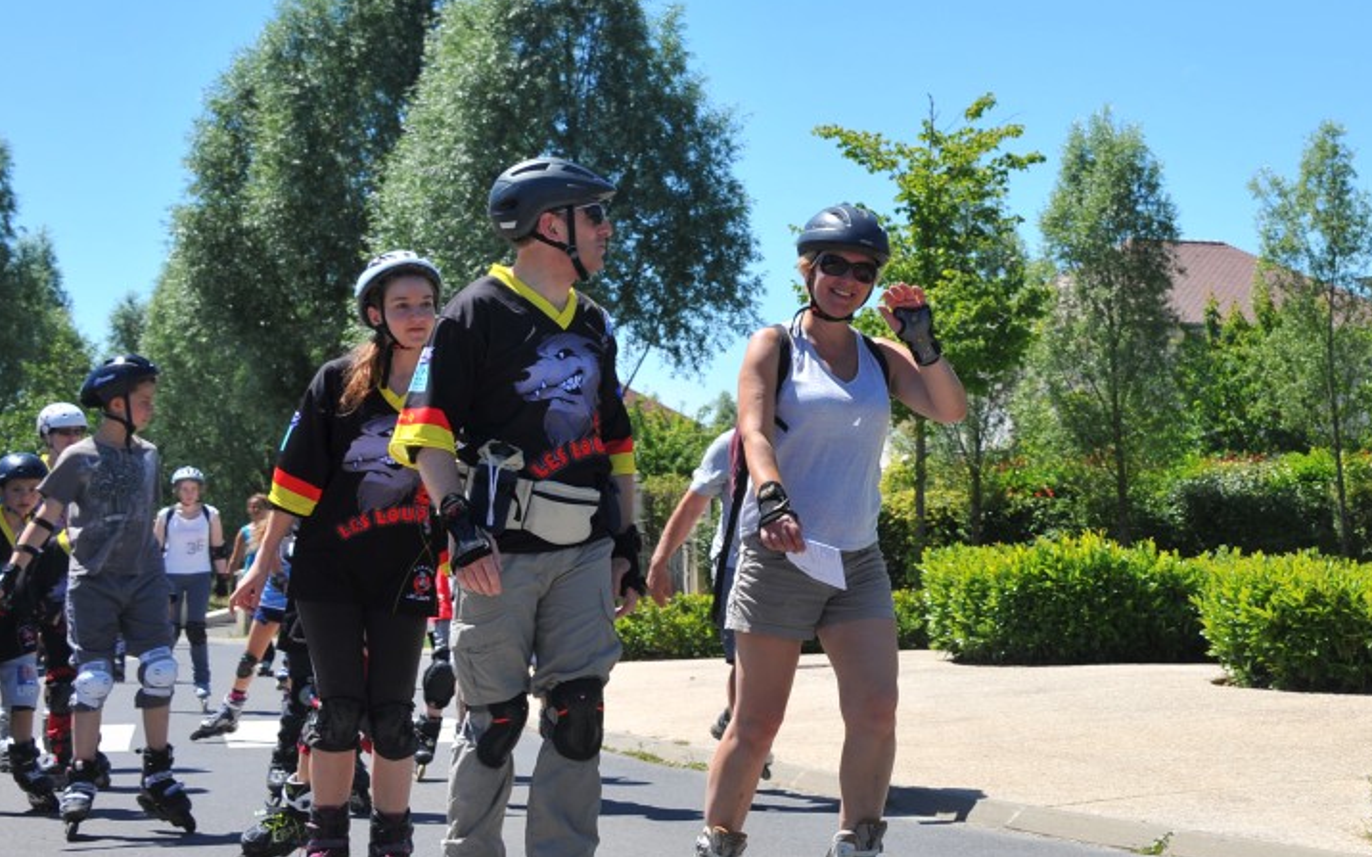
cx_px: 943
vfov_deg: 17.6
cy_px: 336
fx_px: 2766
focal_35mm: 74
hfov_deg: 27.6
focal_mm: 52
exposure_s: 1/400
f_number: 10
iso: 400
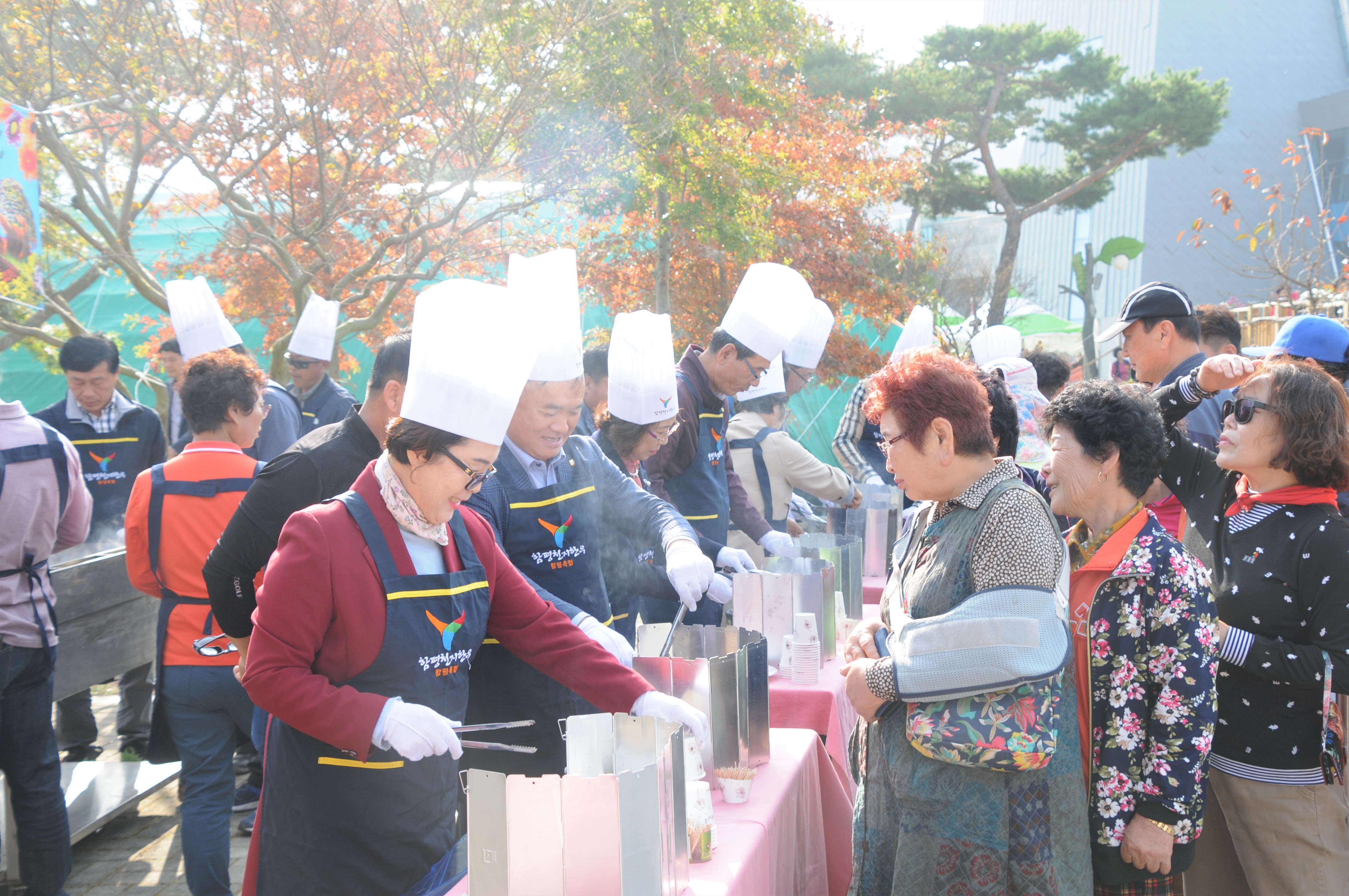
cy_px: 448
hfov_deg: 46.4
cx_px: 674
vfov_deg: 31.8
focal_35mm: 42
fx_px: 1572
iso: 200
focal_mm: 28
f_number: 5.6
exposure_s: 1/125
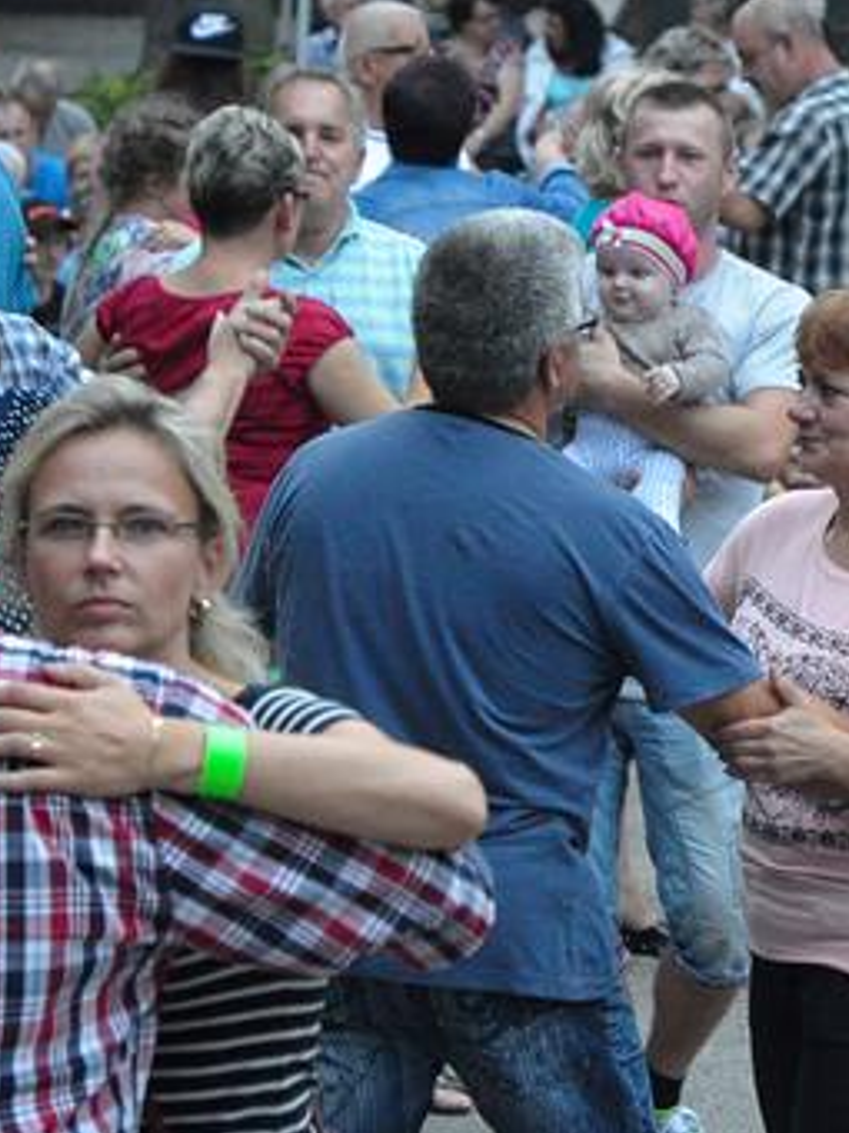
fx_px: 8241
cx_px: 619
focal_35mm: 252
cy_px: 608
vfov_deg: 7.9
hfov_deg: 5.9
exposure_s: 1/100
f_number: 4.5
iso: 2500
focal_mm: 70
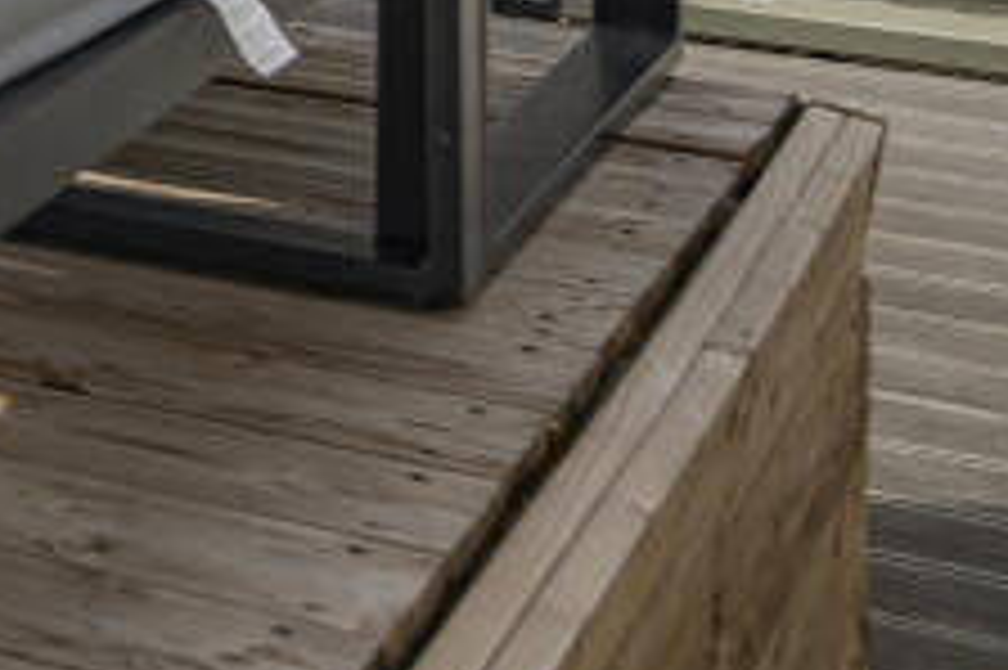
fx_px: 3329
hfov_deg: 13.9
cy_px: -681
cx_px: -1134
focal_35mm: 119
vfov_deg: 10.5
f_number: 9
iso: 250
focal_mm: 26
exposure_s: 1/1000
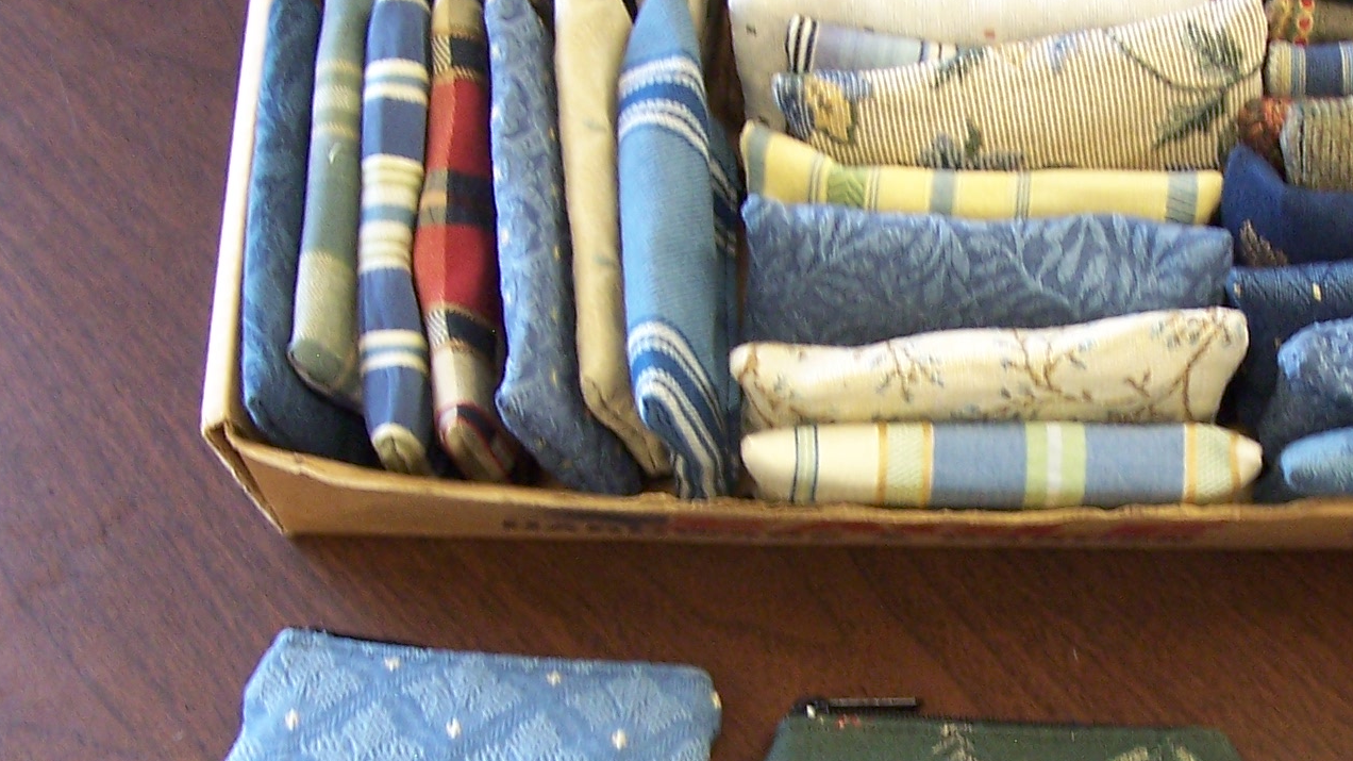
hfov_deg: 27.7
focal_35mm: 75
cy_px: 564
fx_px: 2690
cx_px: 1084
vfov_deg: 16.0
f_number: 2.8
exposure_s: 1/20
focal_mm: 6.3
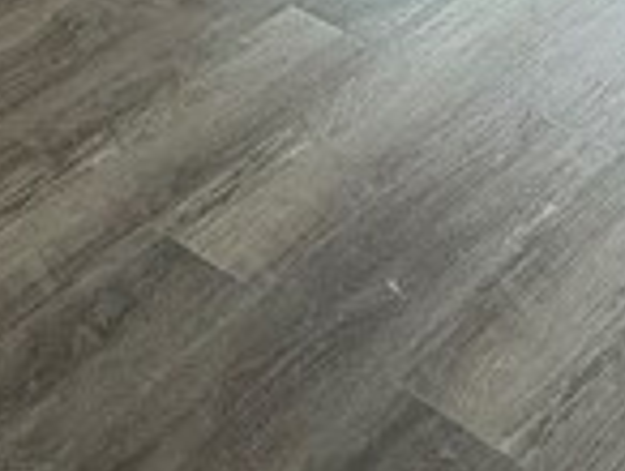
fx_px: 1772
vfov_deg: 12.2
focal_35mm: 98
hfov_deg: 19.3
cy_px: -647
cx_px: -34
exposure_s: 1/99
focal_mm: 2.22
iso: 80
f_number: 2.2
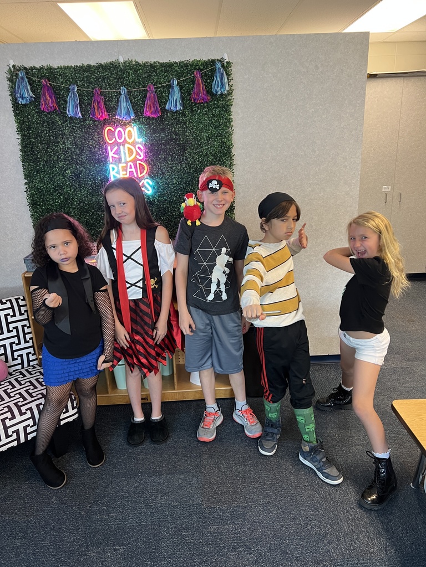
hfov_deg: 53.1
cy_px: 284
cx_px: 213
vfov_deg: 67.3
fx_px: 427
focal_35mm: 26
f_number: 1.5
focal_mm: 5.7
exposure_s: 1/41
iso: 250
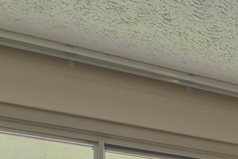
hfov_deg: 18.2
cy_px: 354
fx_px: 502
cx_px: 474
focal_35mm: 76
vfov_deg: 13.9
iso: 200
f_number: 16
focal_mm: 12
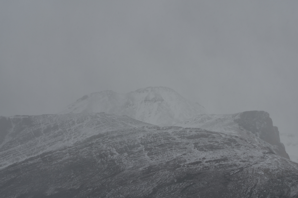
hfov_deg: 24.7
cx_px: 149
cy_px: 99
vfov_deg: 16.5
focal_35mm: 82
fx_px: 682
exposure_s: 1/320
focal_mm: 55
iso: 100
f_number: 9
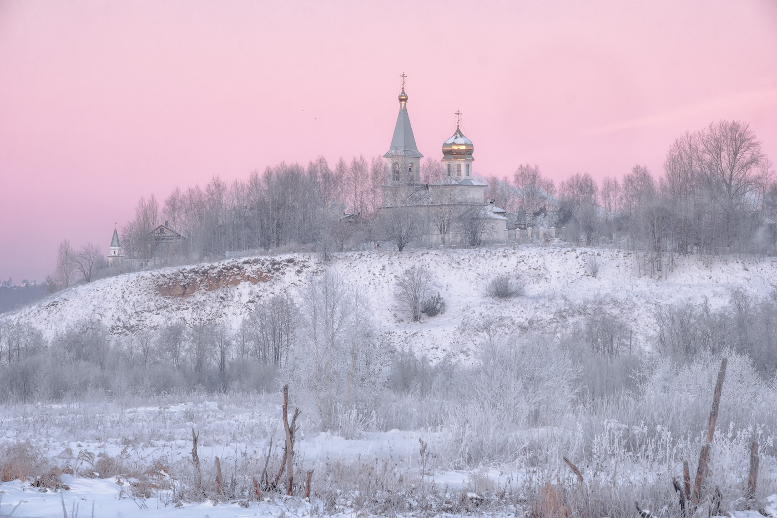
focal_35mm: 210
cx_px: 388
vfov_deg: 6.5
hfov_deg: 9.8
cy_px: 259
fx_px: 4532
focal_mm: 140
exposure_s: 1/50
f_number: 11
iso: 800
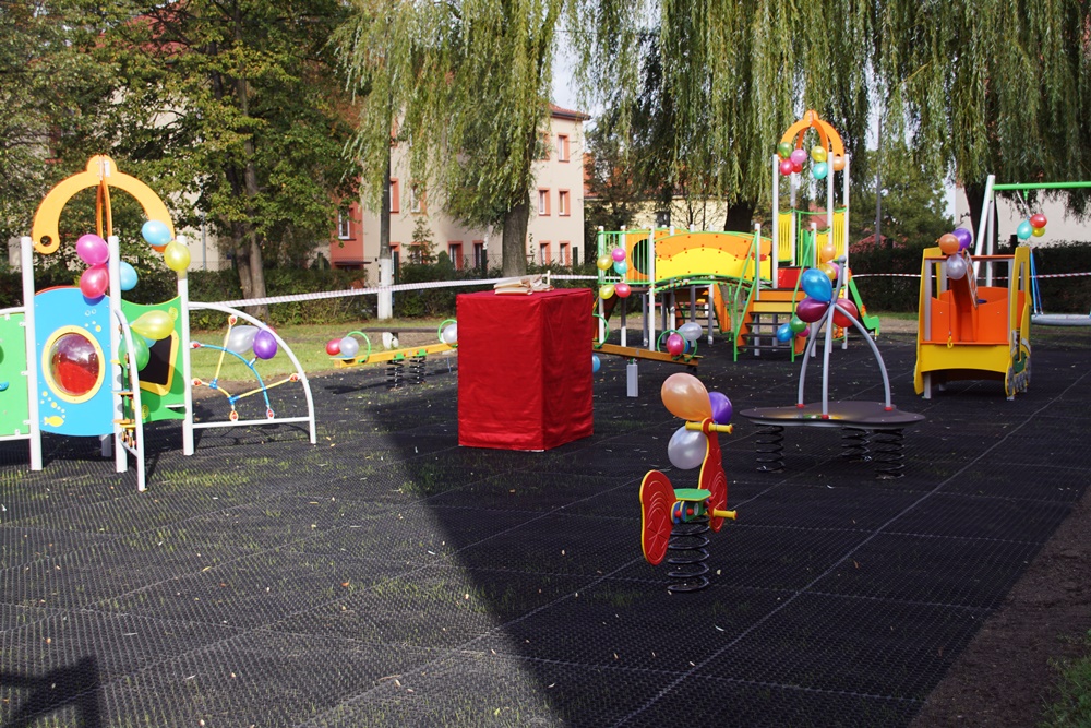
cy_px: 364
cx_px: 546
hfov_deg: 43.6
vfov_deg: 29.9
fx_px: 1364
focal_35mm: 45
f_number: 4.5
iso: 100
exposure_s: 1/200
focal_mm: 30
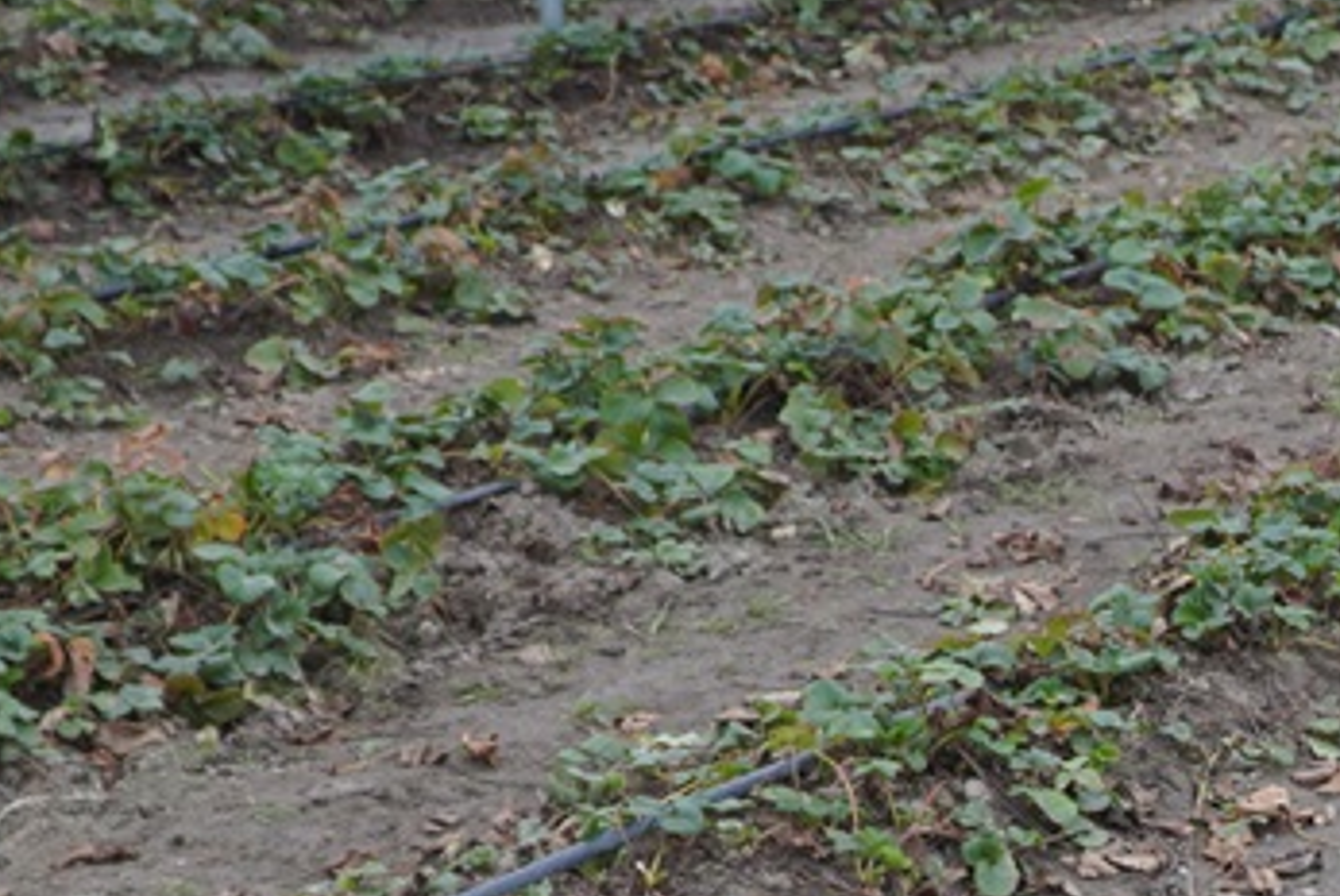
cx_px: 1213
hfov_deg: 17.7
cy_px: 1020
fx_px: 4247
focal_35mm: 114
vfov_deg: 11.8
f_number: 4
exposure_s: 1/160
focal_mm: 22
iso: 160
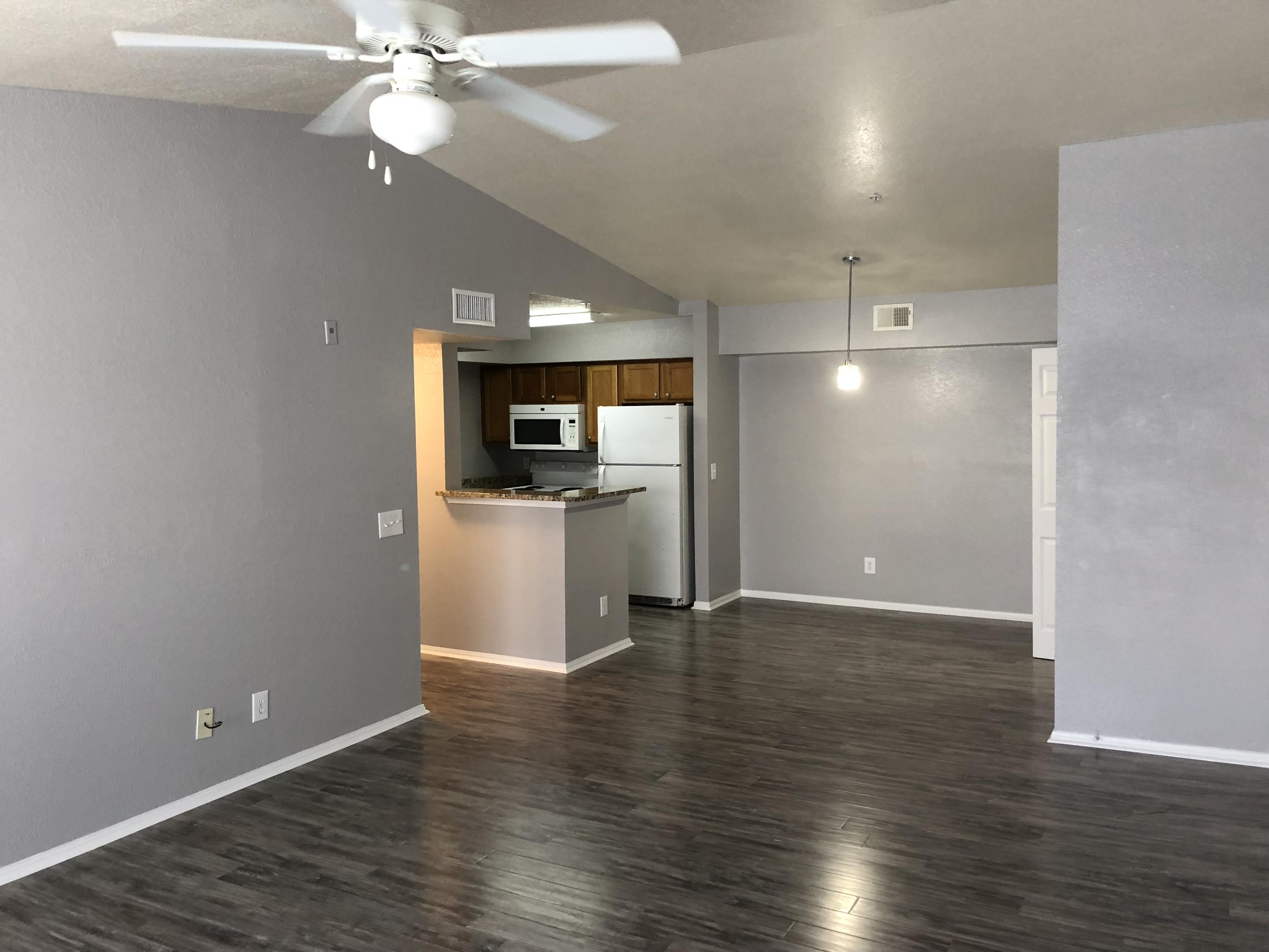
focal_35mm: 28
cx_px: 634
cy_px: 476
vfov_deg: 49.7
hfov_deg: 63.4
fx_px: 1026
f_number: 1.8
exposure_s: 1/30
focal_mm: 4
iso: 40
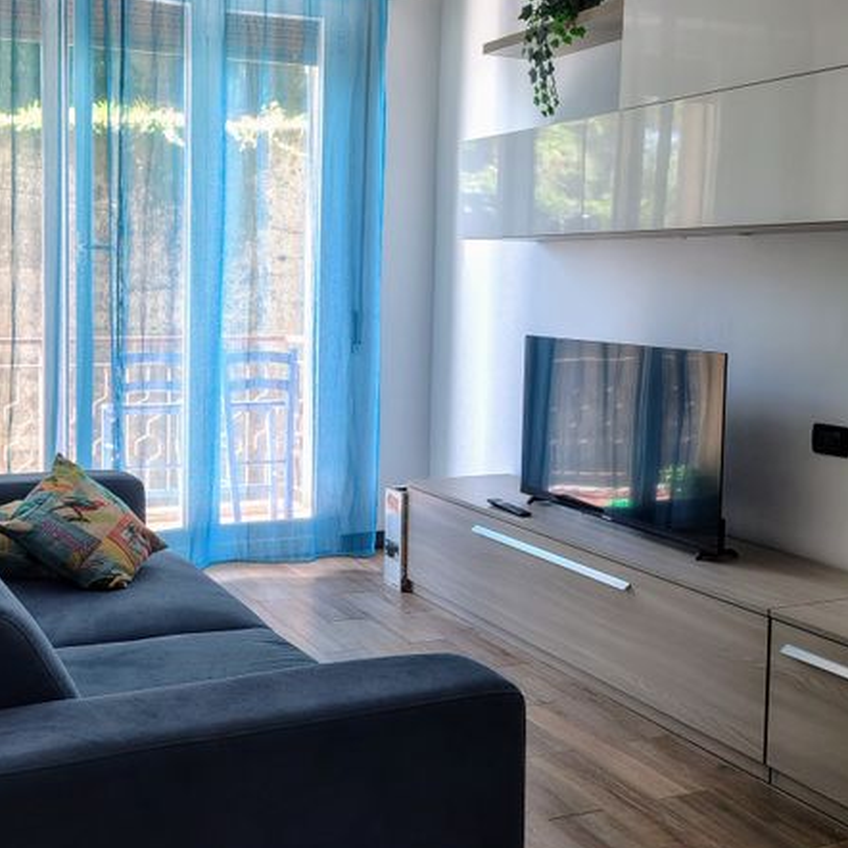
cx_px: 280
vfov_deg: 41.7
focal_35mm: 40
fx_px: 1109
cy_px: 353
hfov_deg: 41.3
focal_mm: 4.71
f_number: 1.7
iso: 389
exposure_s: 1/50.1
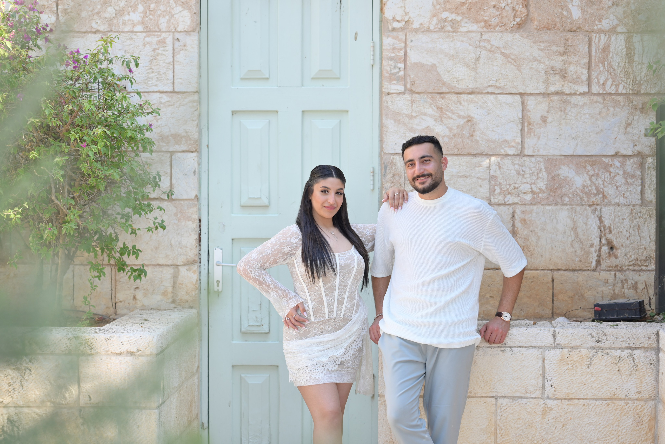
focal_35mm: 85
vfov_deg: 16.1
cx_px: 332
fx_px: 1570
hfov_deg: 23.9
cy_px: 222
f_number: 2.5
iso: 200
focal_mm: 85
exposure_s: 1/320
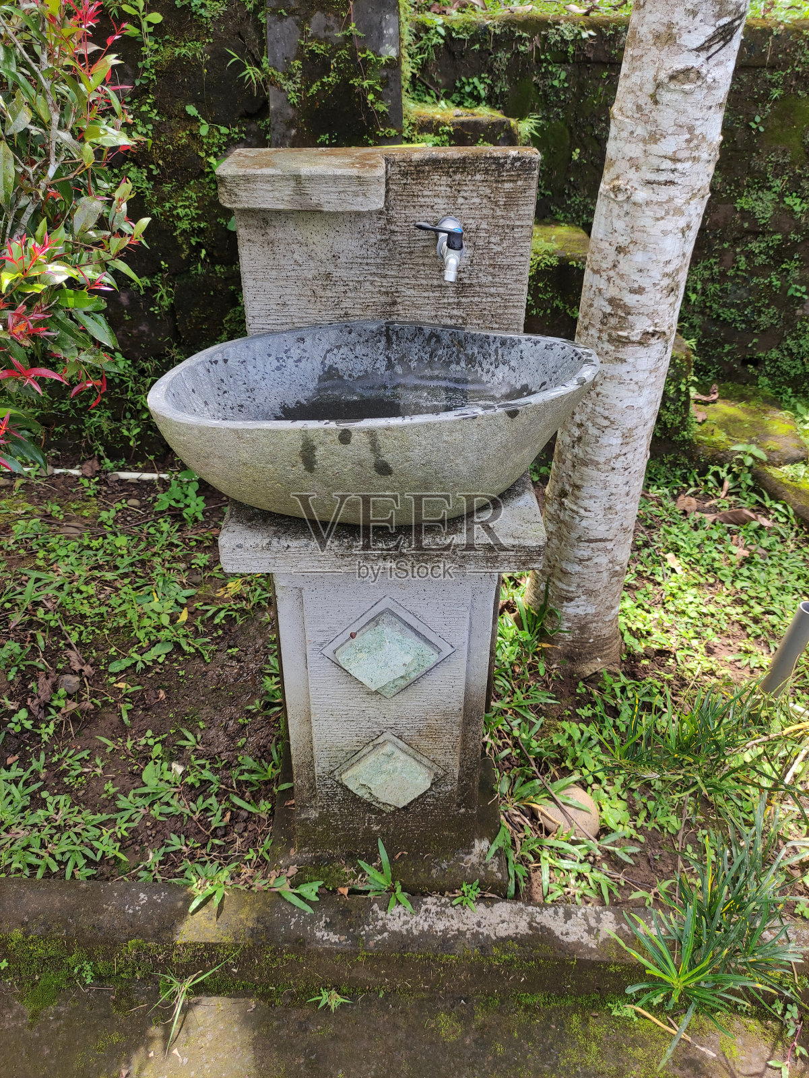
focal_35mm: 25
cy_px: 539
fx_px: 779
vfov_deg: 69.4
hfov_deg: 54.9
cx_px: 404
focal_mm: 5.43
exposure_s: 1/203
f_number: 1.89
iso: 100
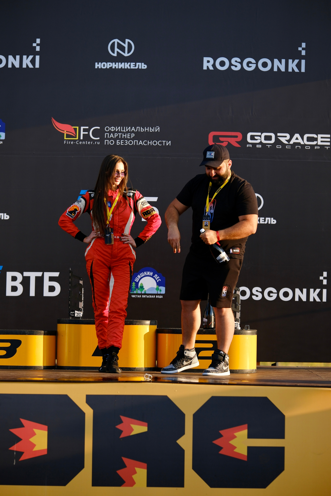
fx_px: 1558
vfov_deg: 18.1
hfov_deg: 12.1
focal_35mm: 113
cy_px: 248
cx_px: 166
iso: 160
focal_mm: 75
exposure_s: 1/2200
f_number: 2
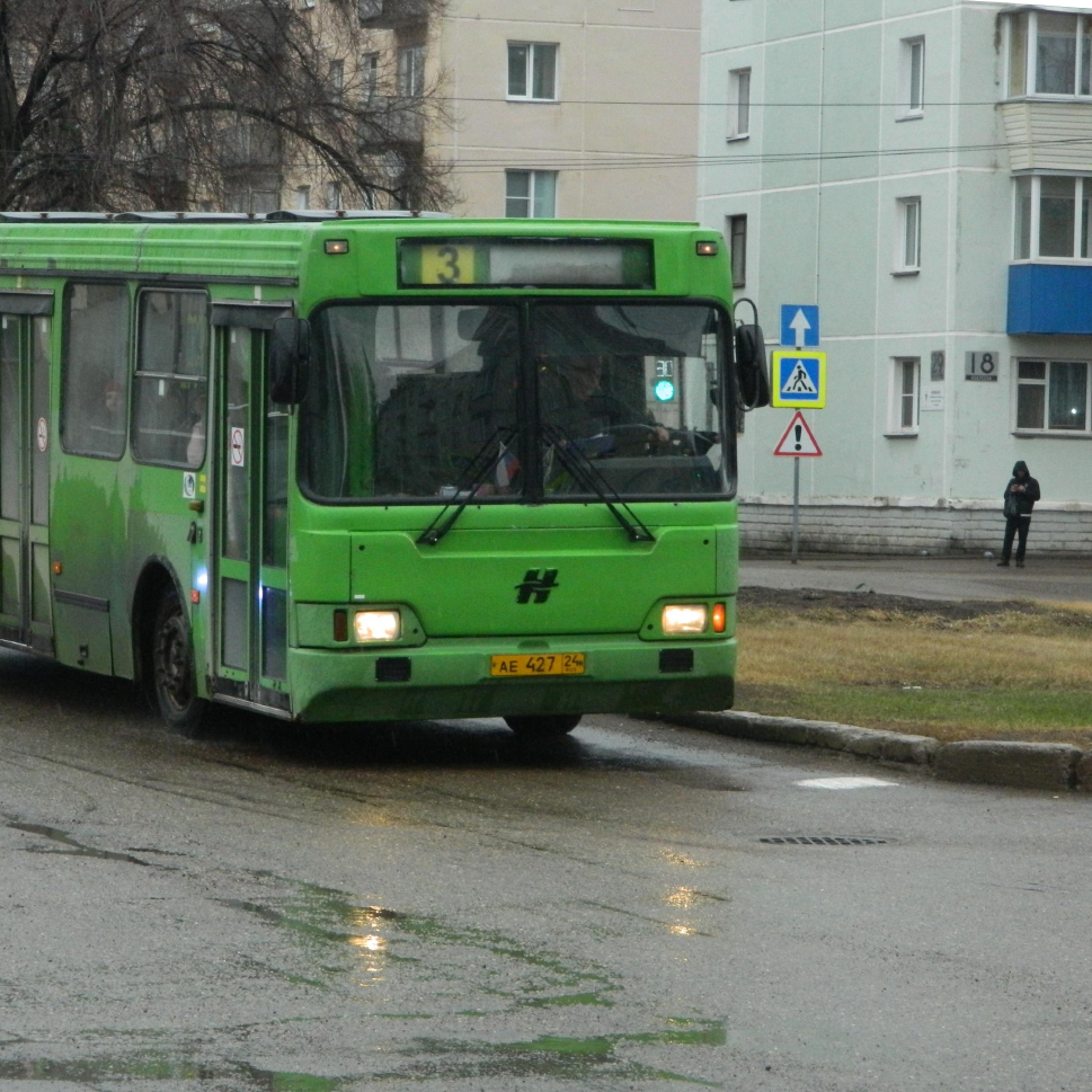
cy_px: 547
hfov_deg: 11.4
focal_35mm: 153
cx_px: 468
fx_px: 5461
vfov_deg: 11.4
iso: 400
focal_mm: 23.2
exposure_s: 1/400
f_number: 4.7
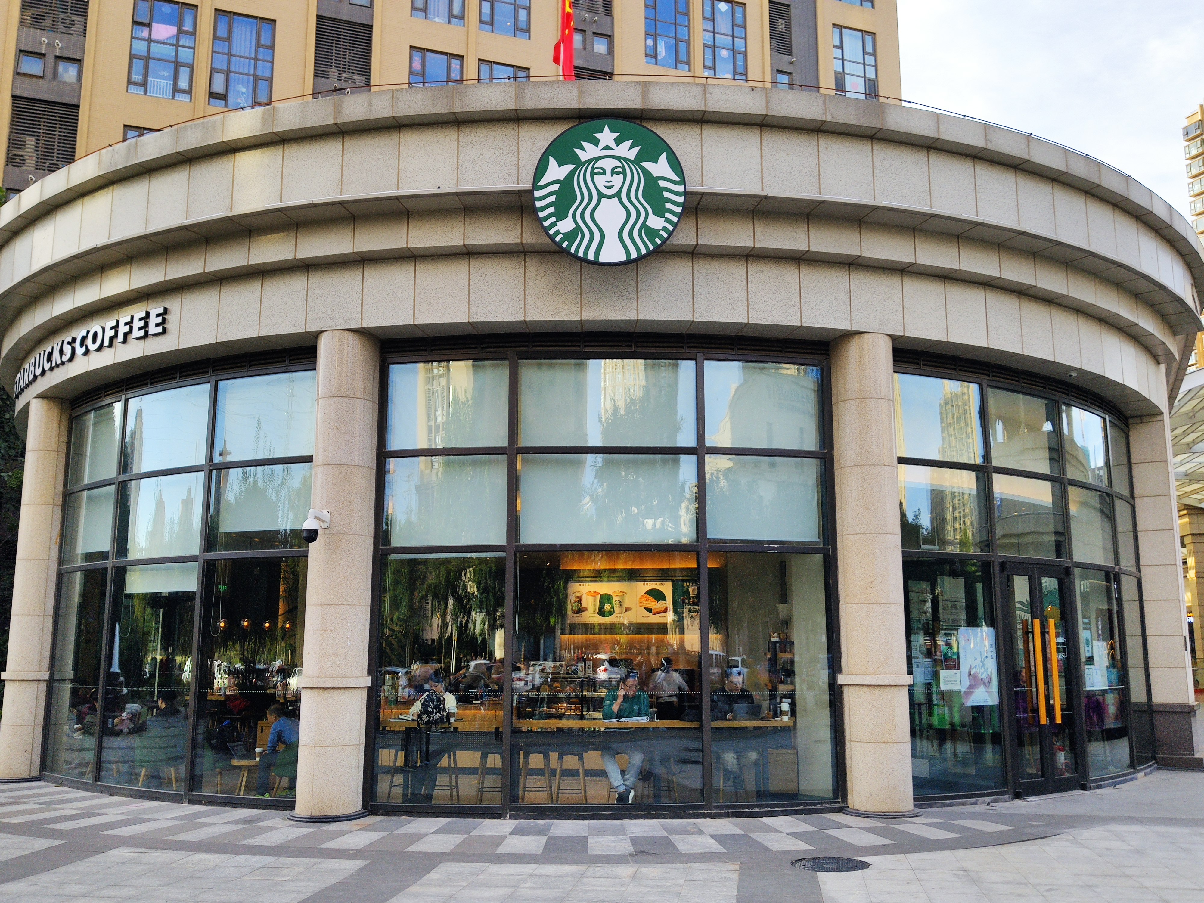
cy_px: 452
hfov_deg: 60.0
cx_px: 602
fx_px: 1043
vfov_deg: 46.8
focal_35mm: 30
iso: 112
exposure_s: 1/772
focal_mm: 4.75
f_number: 1.75
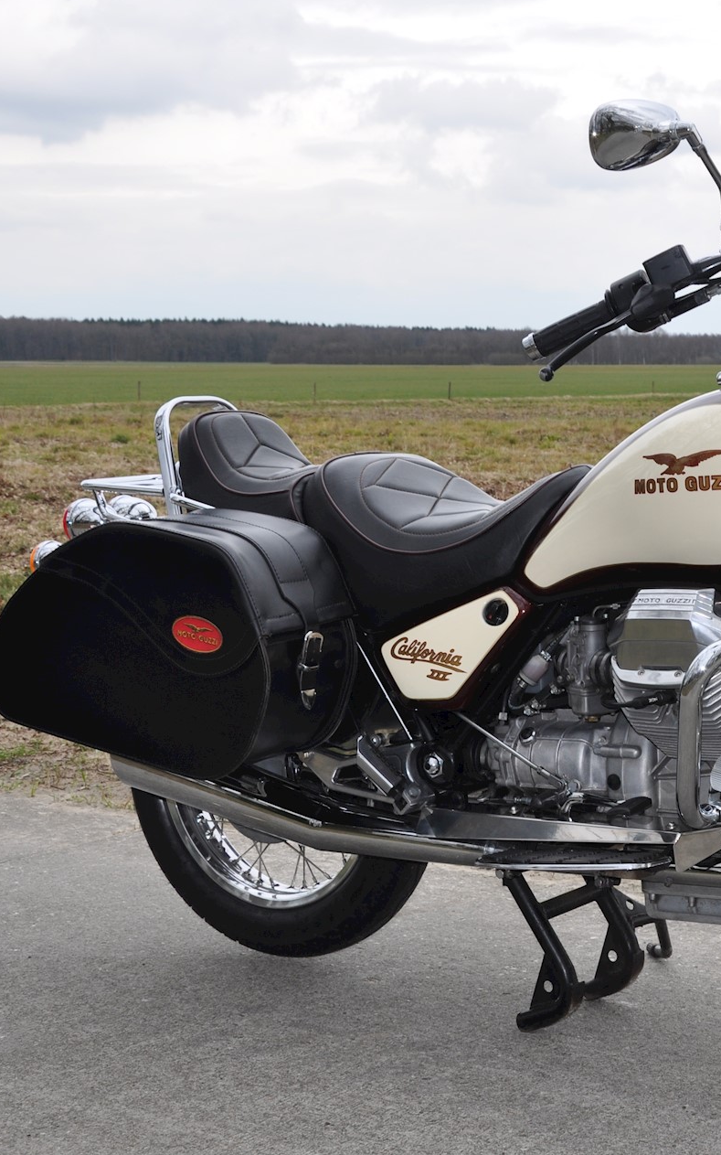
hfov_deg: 19.4
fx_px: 2044
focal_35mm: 65
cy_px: 577
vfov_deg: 31.5
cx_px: 726
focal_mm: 28
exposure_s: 1/200
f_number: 10
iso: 200
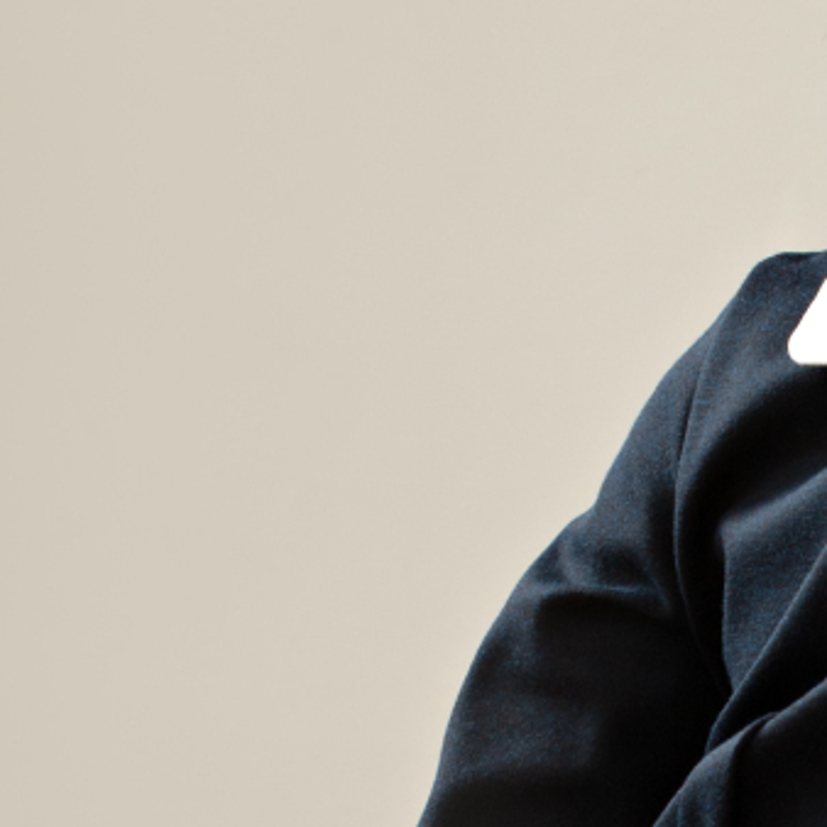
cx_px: 974
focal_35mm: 151
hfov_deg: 11.4
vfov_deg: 11.4
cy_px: 839
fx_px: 4081
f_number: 6.3
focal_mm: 50
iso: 500
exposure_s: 1/125
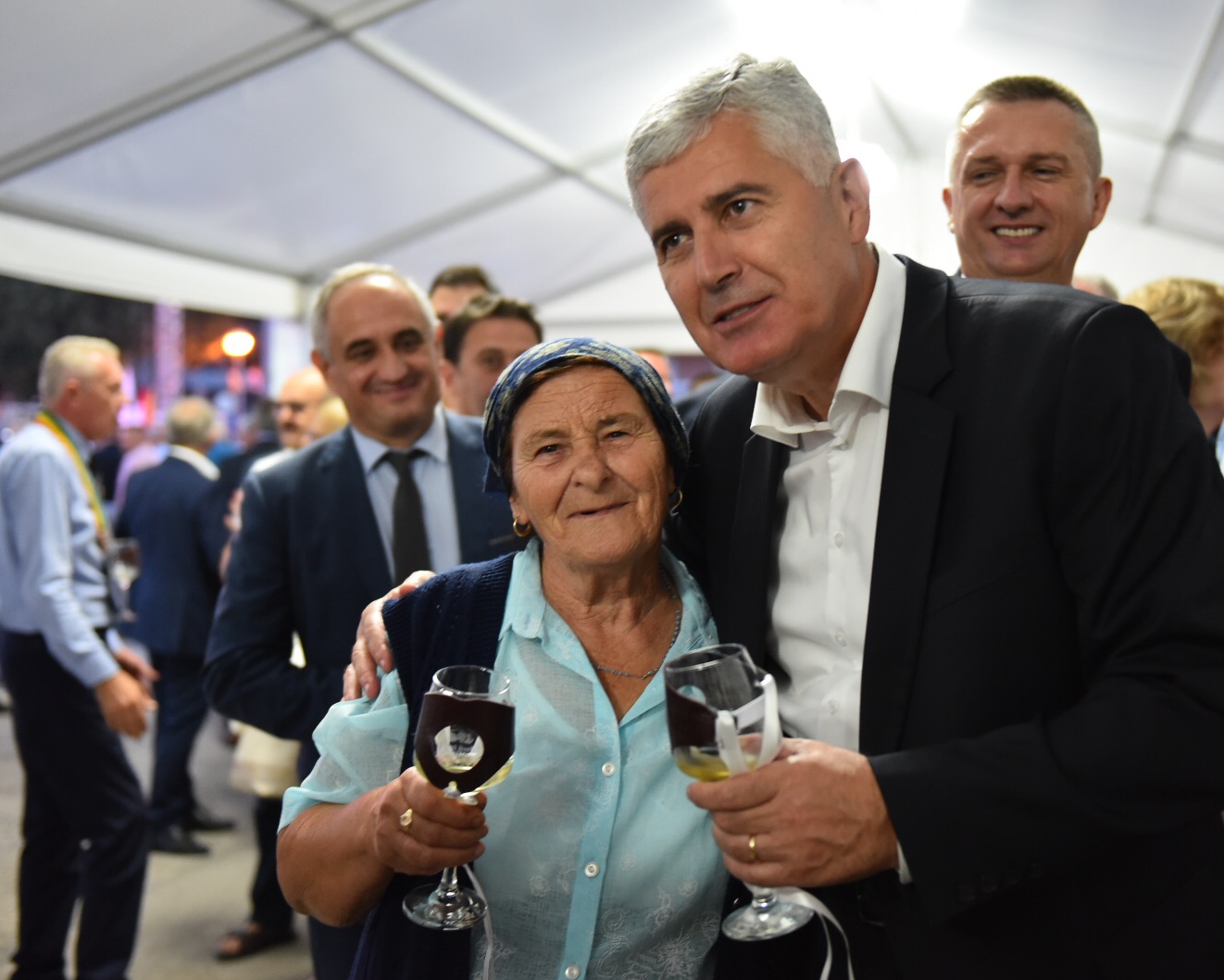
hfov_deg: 40.3
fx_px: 1667
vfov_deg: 32.8
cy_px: 492
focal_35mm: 46
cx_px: 690
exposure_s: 1/40
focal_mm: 40
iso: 2500
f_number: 2.8
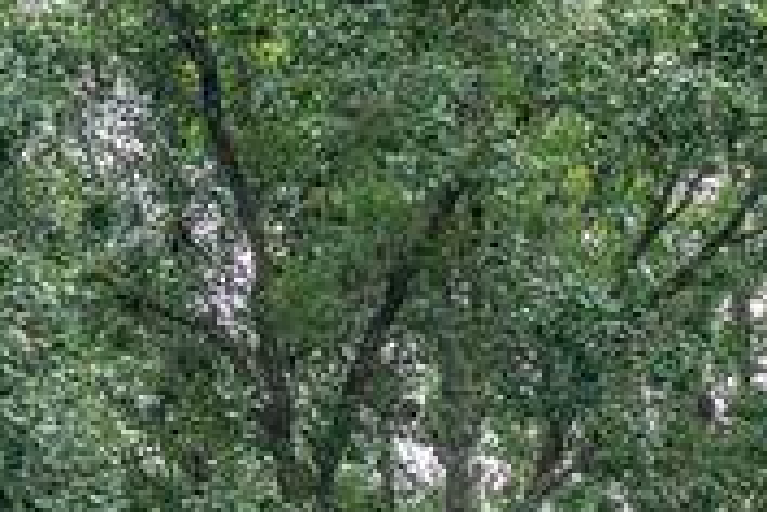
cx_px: 650
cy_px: 1367
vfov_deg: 6.4
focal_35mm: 202
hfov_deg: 10.1
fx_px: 4303
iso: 100
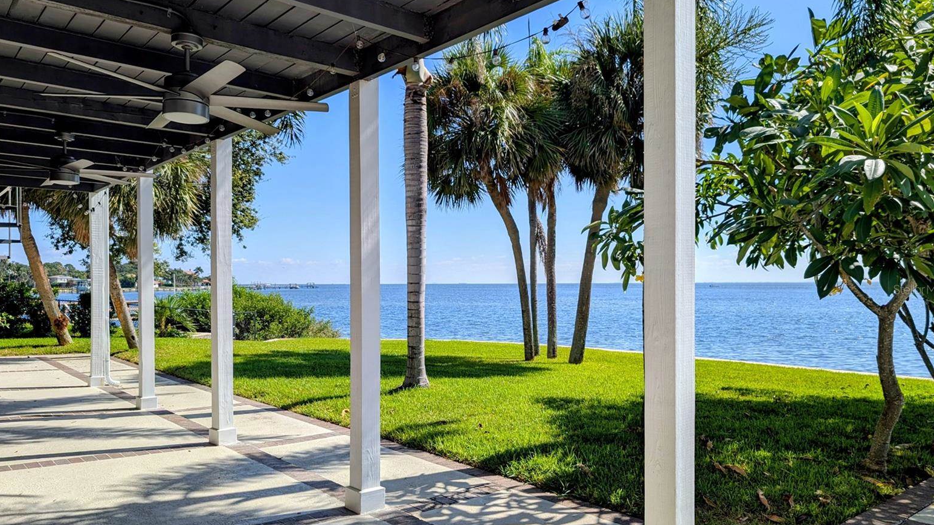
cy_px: 289
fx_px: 669
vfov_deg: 42.8
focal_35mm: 27
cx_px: 469
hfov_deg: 69.9
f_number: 1.68
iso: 20
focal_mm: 6.9
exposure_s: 1/1241
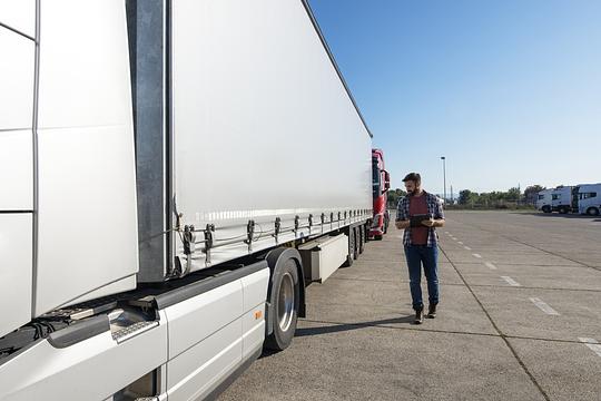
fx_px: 334
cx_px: 300
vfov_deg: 61.9
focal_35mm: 20
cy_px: 200
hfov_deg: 84.0
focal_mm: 20
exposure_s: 1/1250
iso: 320
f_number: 10
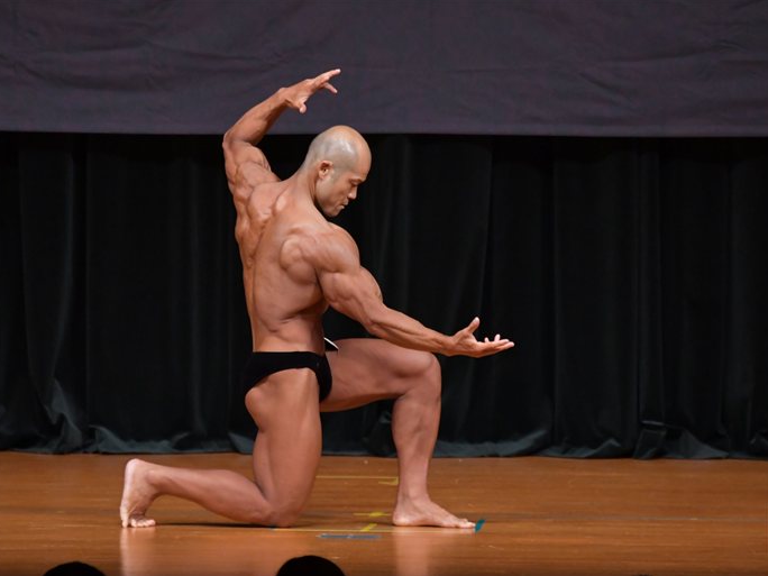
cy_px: 289
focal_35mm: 343
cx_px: 337
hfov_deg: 5.8
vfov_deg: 4.3
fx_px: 7610
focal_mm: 210
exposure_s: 1/400
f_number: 5.6
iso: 4000
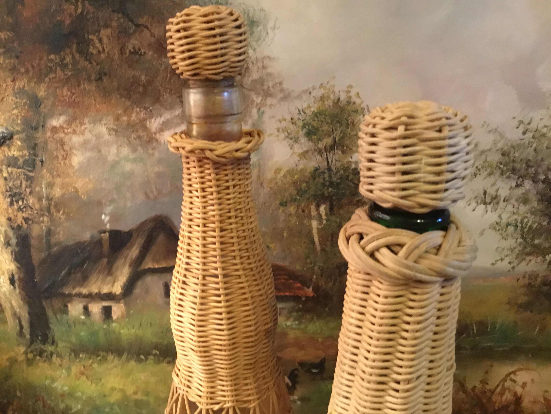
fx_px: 493
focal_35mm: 31
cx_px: 276
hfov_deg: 58.4
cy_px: 207
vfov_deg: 45.4
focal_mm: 3.3
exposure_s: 1/17
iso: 400
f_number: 2.4
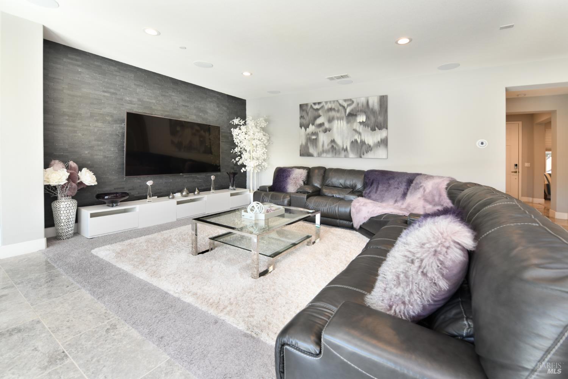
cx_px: 284
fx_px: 221
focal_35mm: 14
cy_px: 190
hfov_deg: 104.3
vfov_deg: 81.2
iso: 320
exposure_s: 1/60
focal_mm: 14
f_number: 7.1
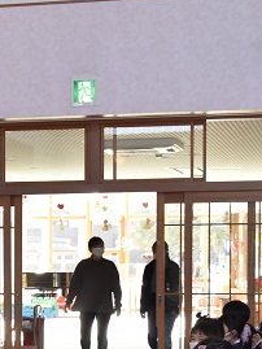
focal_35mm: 139
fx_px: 1402
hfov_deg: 10.3
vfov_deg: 14.0
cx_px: -134
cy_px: 349
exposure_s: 1/125
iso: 640
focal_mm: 30
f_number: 5.6
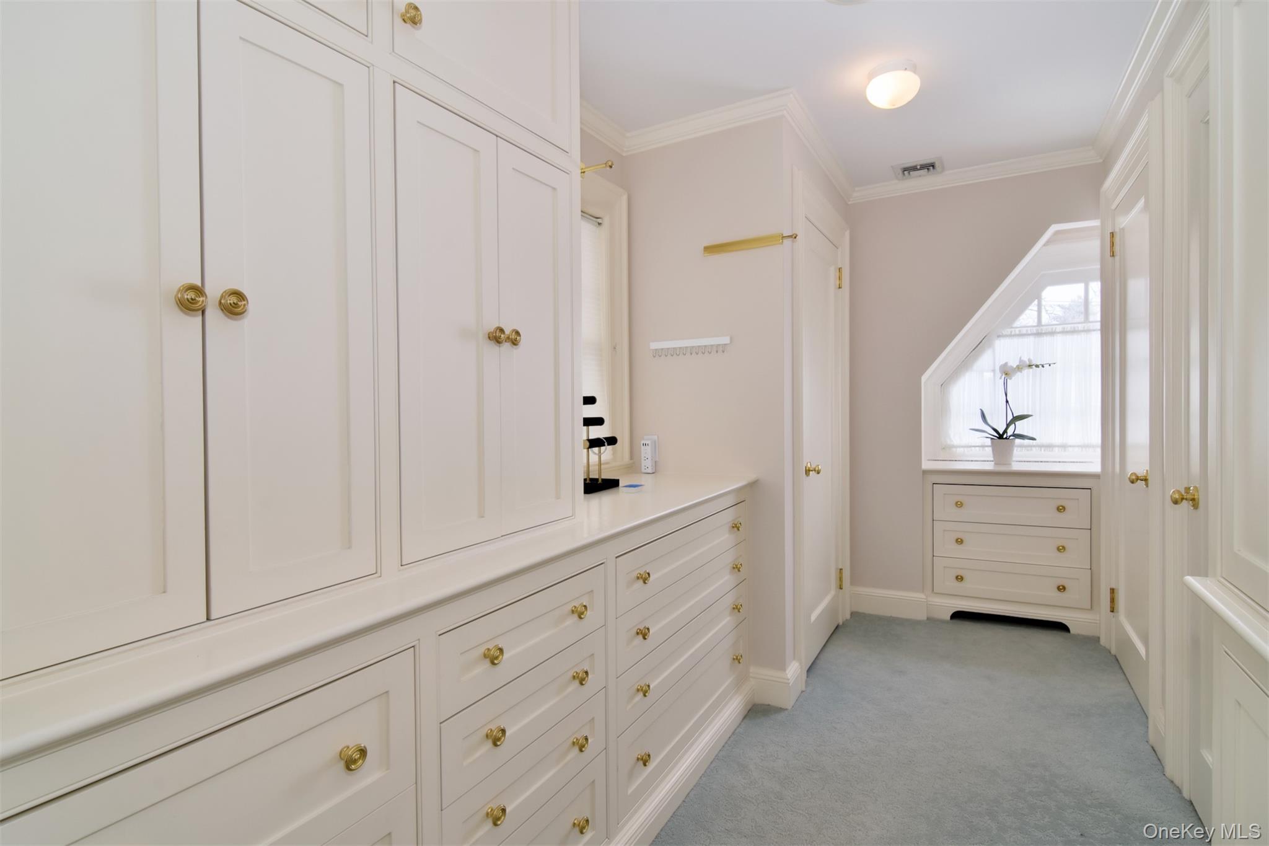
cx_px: 634
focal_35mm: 16
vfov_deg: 72.0
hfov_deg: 95.0
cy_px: 423
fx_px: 582
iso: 640
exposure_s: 1/80
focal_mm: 11
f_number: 11
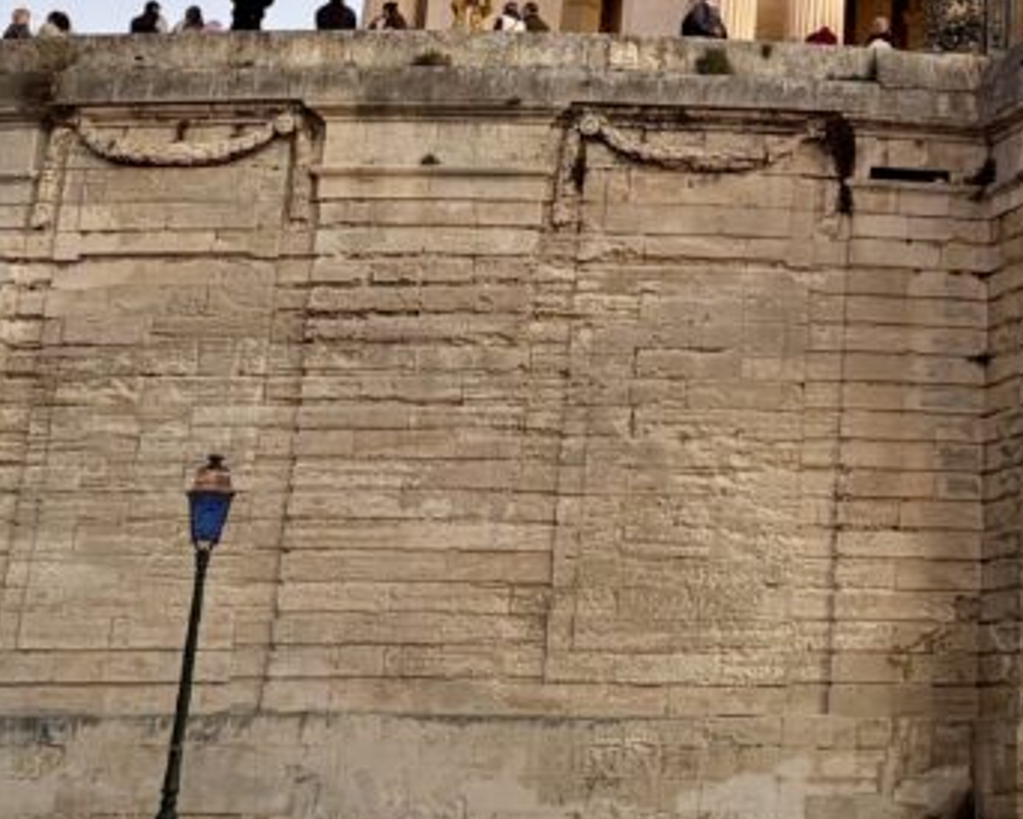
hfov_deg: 20.5
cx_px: 1116
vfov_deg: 16.2
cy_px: -305
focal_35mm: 89
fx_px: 2696
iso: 125
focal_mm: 5.96
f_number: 1.6
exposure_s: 1/122
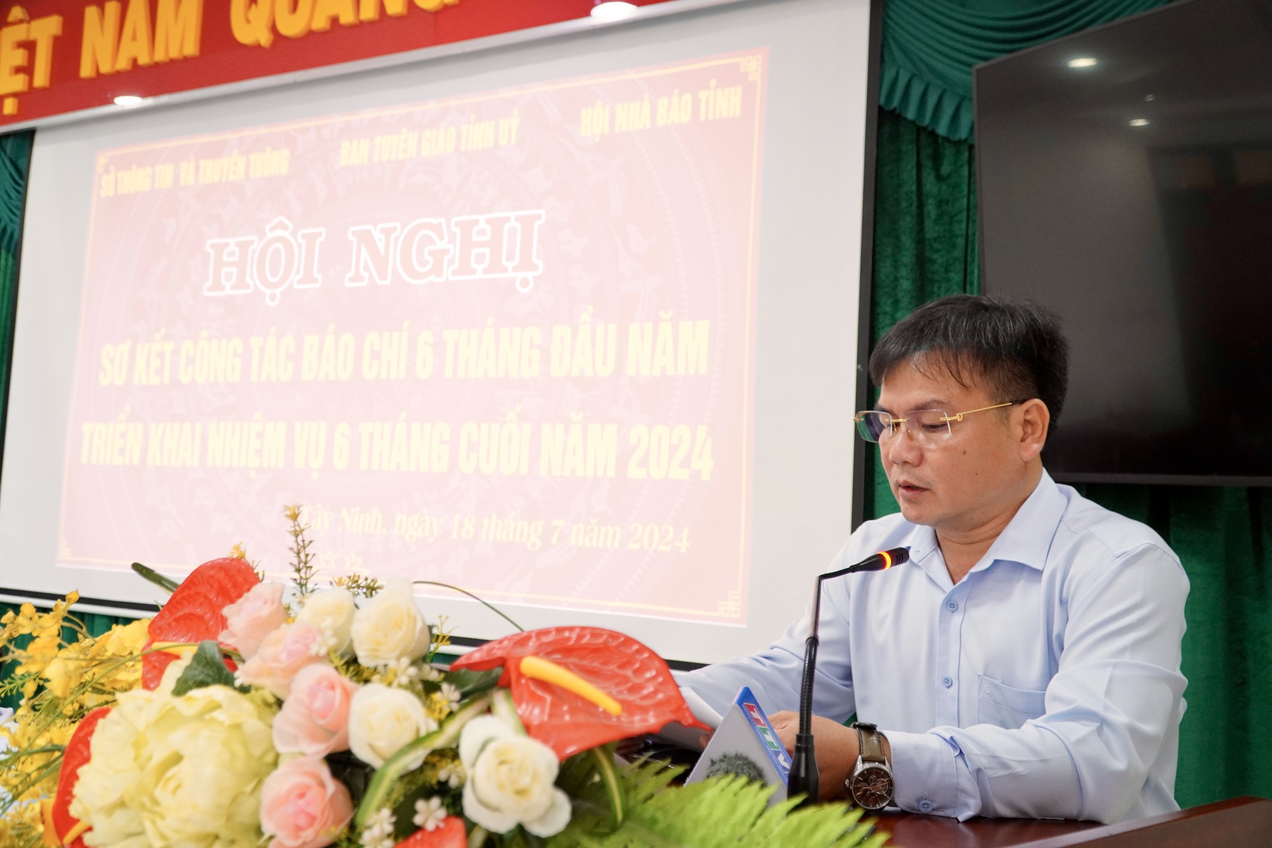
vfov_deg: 41.7
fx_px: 1113
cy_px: 424
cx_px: 636
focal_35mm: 32
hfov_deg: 59.5
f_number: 4
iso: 1250
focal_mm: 21
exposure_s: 1/40
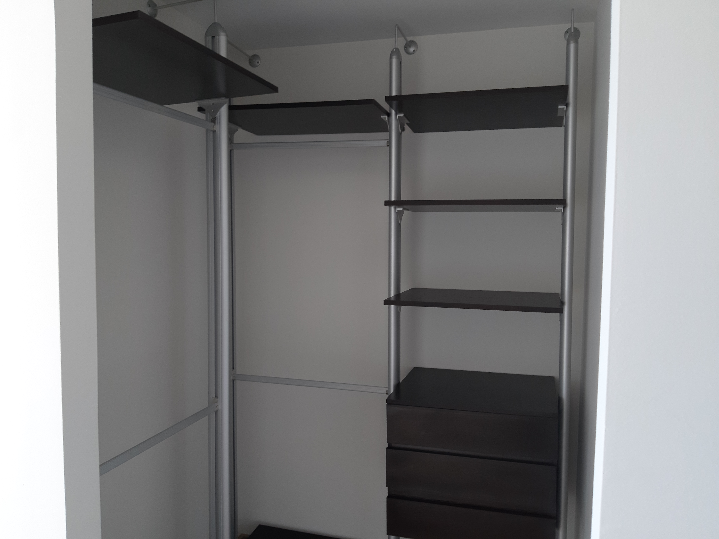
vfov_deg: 51.4
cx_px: 360
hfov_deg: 65.3
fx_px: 561
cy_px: 270
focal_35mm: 27
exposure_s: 1/50
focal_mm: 3.93
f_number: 1.7
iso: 64
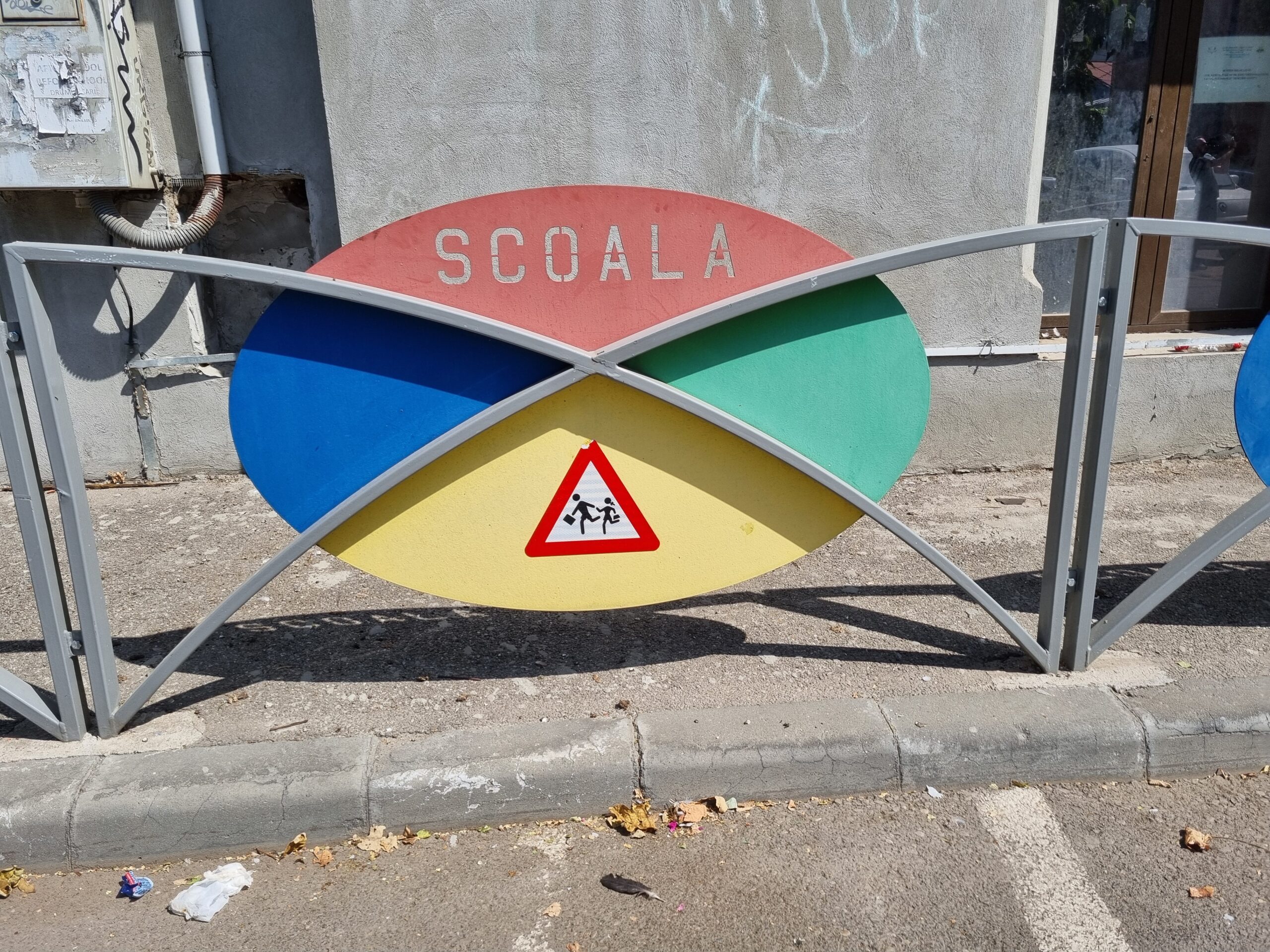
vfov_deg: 53.1
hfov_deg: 67.3
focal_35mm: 26
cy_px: 476
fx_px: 954
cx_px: 635
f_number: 1.8
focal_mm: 5.4
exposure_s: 1/3296
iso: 50
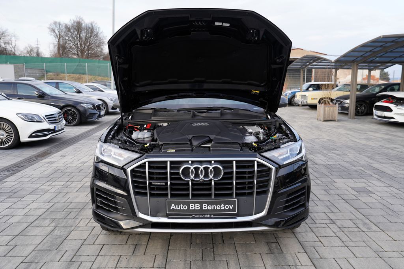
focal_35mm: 30
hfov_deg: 61.9
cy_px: 134
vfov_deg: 43.6
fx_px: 337
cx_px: 202
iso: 100
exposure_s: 1/80
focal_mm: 30
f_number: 4.5
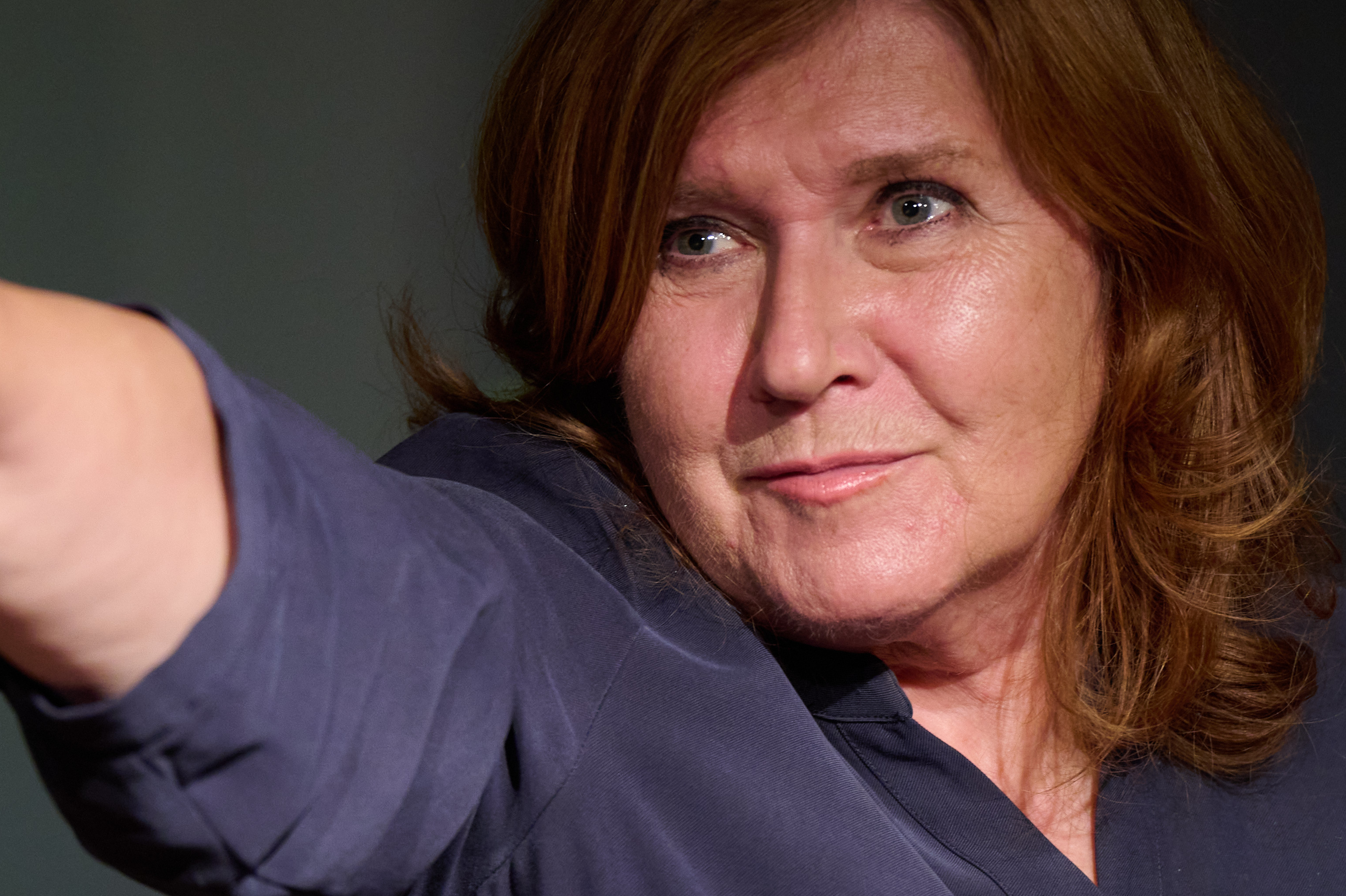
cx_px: 391
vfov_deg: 5.4
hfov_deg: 8.0
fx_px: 9565
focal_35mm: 256
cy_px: 521
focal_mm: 130
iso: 2500
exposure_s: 1/50
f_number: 4
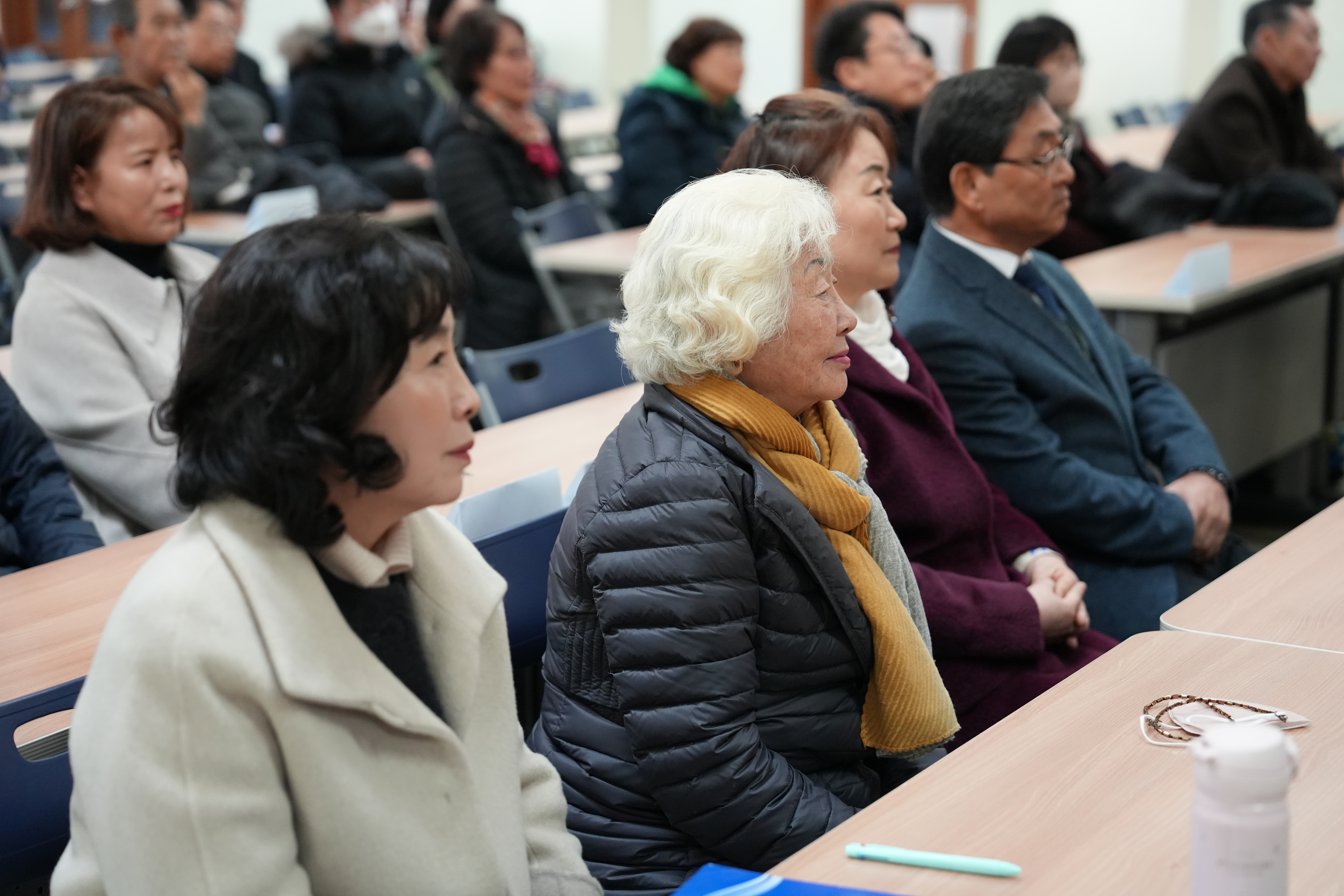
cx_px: 672
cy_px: 448
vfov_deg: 19.5
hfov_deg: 28.8
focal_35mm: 70
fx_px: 2613
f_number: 2.8
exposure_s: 1/250
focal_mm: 70
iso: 3200
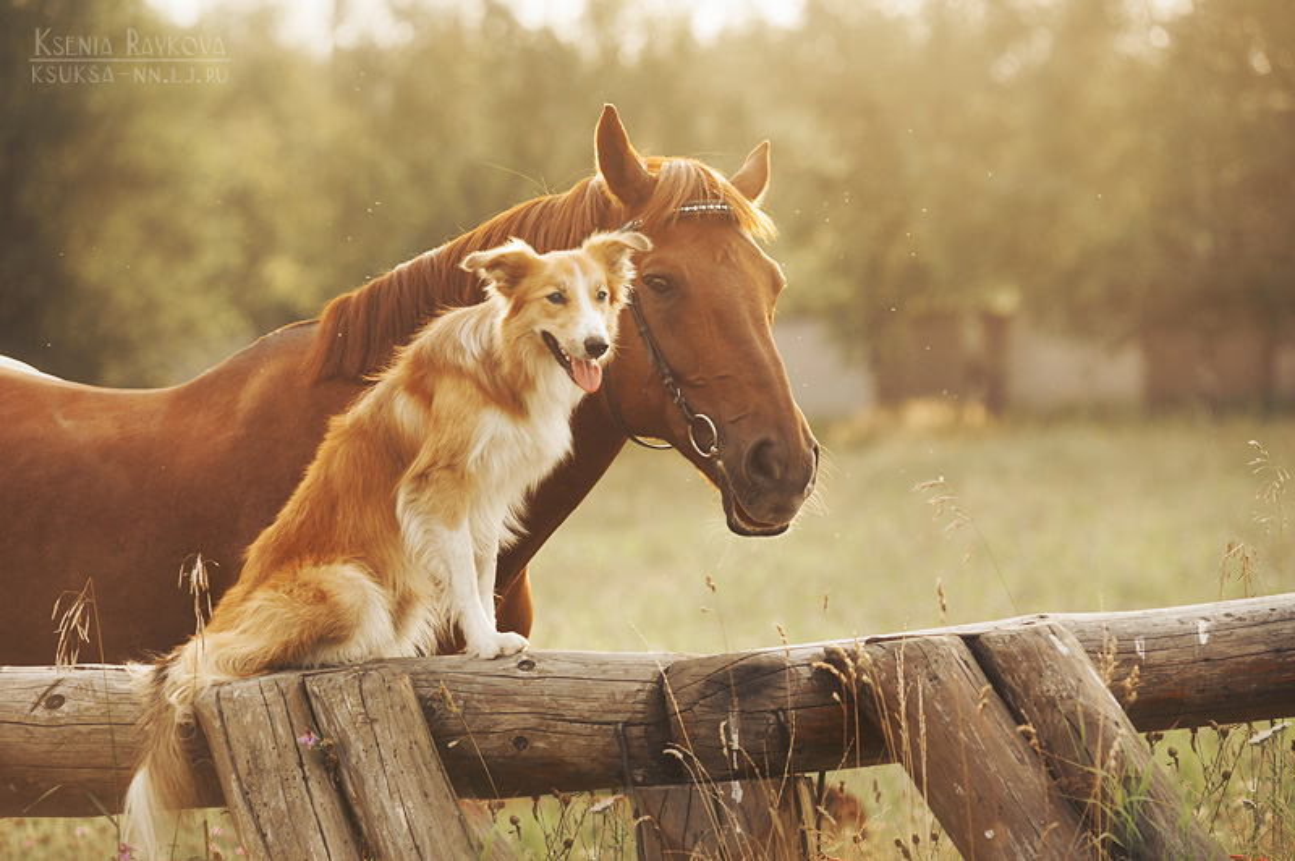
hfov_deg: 15.2
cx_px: 648
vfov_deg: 10.1
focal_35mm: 135
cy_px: 430
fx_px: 4852
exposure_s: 1/1000
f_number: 4.5
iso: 400
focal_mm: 135
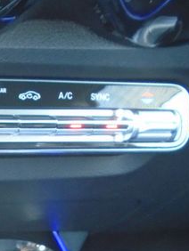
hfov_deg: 21.8
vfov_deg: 31.5
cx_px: -72
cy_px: 213
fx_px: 429
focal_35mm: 59
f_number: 3.2
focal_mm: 4.6
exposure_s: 1/8
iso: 400
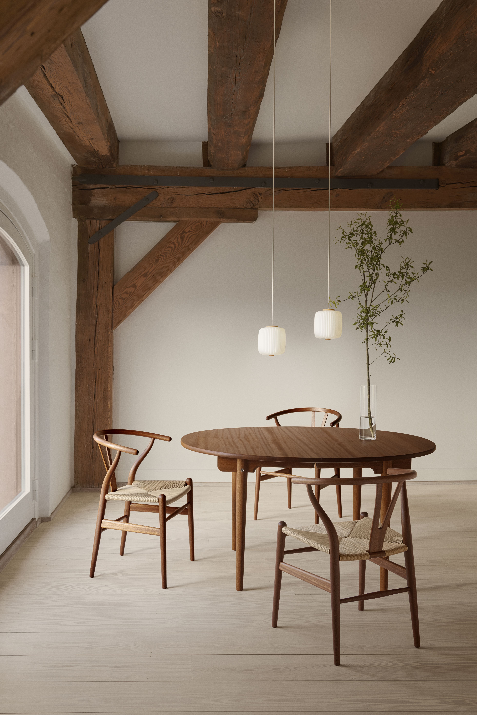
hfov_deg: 36.9
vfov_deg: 53.1
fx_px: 715
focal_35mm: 36
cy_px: 365
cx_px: 237
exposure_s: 1/10
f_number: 7.1
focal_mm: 35
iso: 250
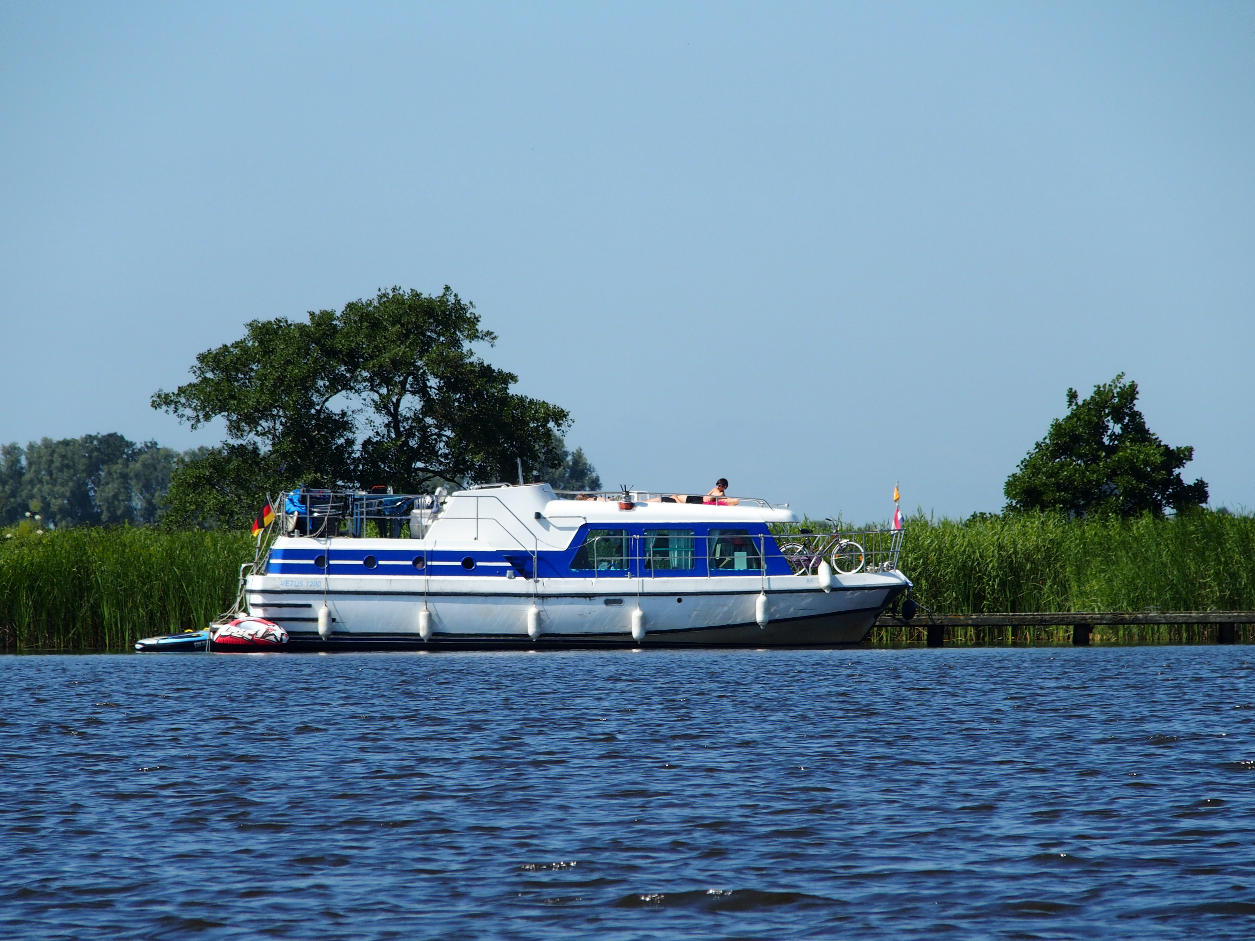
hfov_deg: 6.6
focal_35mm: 300
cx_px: 628
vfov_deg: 5.0
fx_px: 10876
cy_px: 470
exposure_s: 1/640
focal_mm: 64.3
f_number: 5
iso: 100
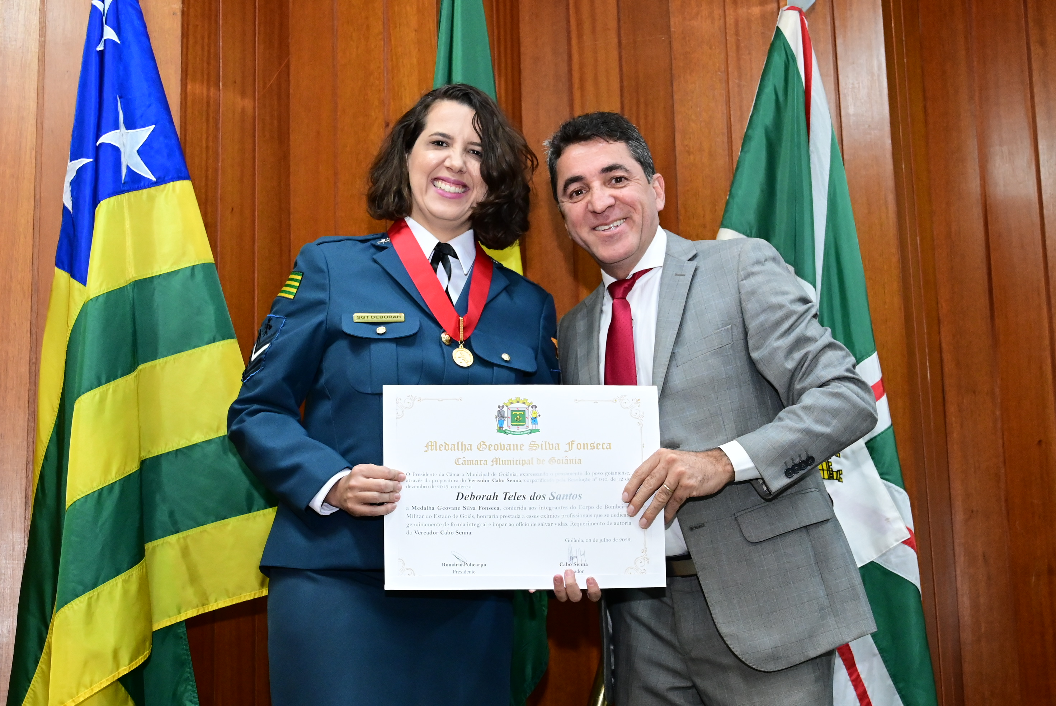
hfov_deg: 38.9
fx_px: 1497
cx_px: 528
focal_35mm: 51
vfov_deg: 26.5
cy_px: 353
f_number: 4.5
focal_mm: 34.5
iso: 4000
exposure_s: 1/125
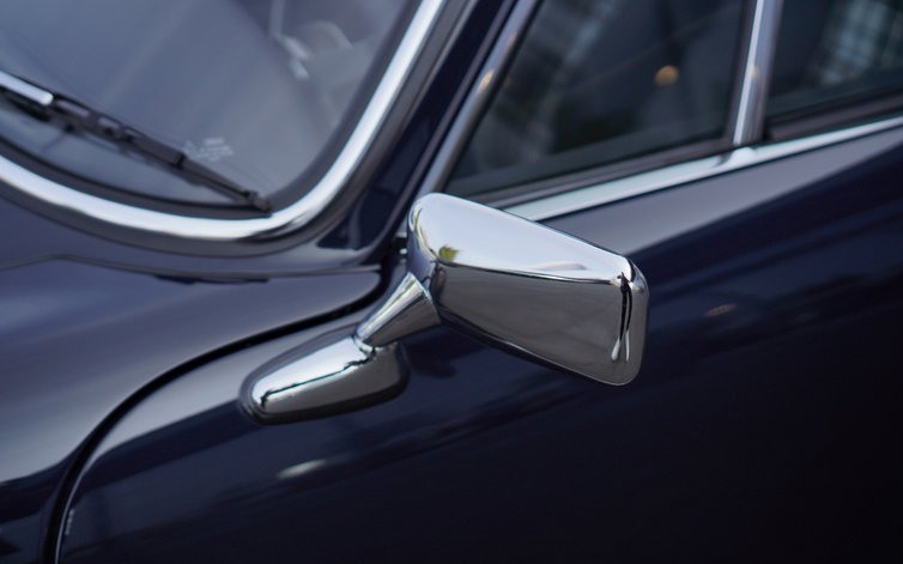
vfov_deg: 23.7
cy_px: 296
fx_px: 1342
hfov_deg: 37.2
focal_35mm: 55
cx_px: 450
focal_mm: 35
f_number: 2.2
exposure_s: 1/3200
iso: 200
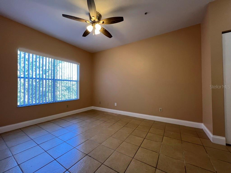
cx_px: 116
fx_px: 87
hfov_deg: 106.2
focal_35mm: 13
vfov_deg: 89.9
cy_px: 86
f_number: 1.8
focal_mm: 1.57
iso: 160
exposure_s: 1/99
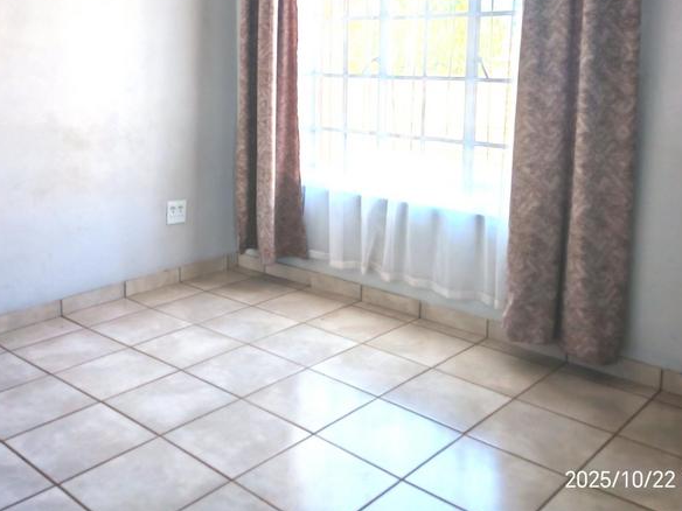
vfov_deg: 38.2
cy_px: 164
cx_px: 306
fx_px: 729
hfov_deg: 50.1
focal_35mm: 37
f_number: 1.9
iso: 50
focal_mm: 6.67
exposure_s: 1/100
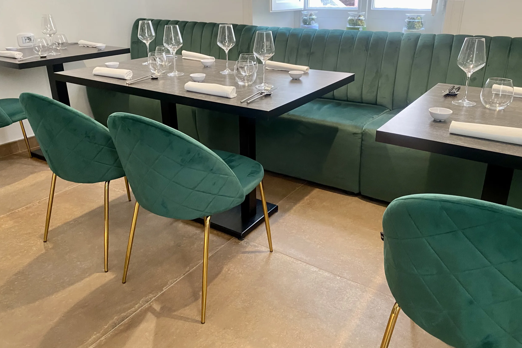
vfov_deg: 46.2
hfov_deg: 65.5
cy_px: 147
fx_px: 406
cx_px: 270
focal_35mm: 28
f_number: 1.8
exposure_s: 1/60
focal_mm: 4.25
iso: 250
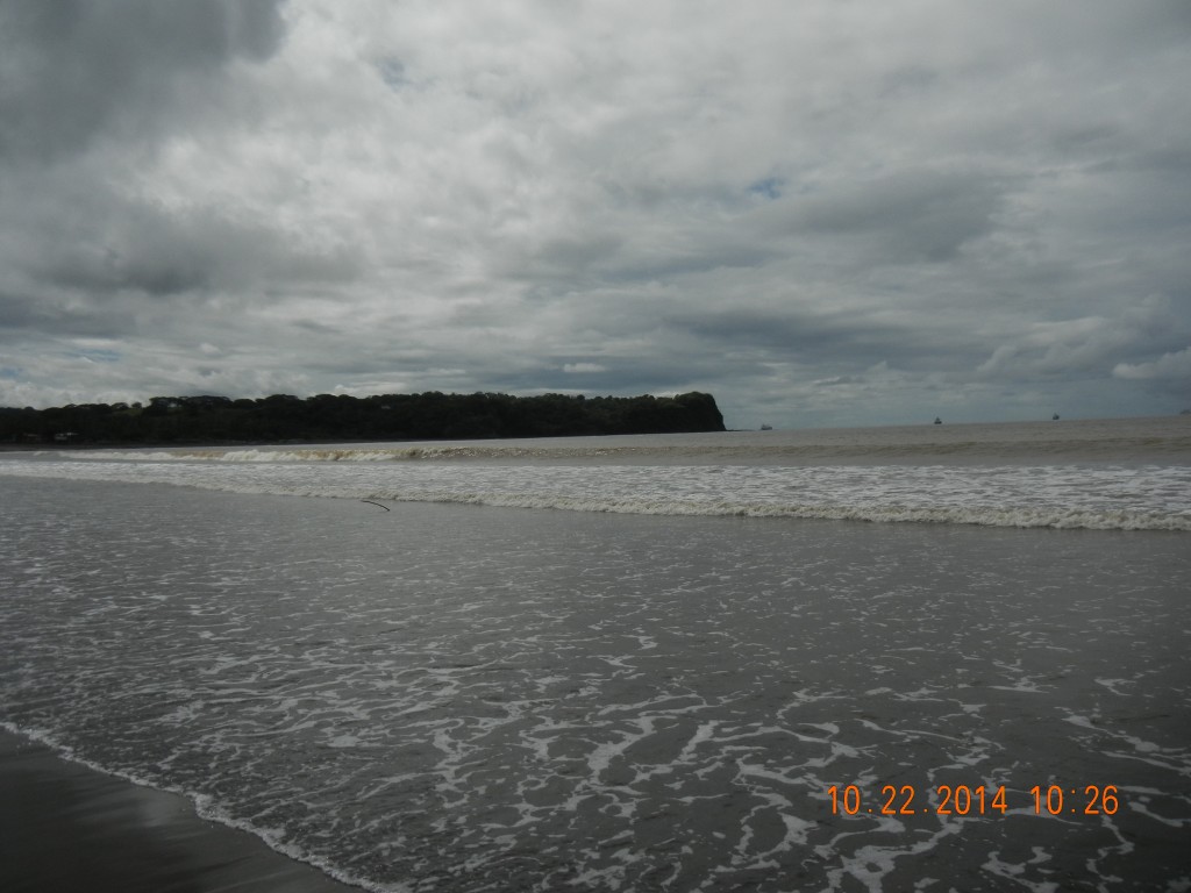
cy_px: 446
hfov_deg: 60.0
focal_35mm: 30
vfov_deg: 46.8
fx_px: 1032
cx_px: 596
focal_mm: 5.4
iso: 160
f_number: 7
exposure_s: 1/1776
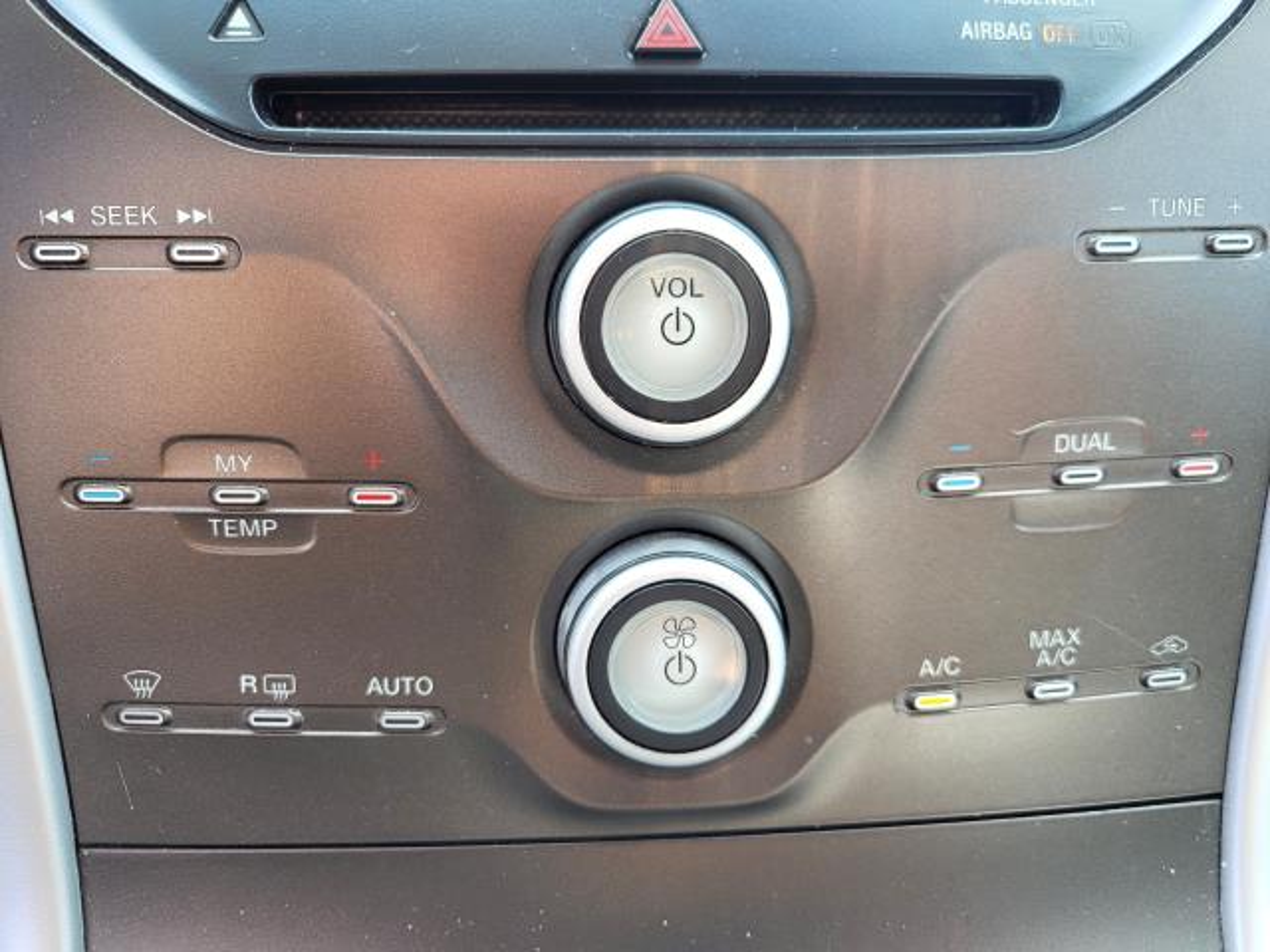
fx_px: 954
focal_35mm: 26
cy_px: 476
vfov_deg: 53.1
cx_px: 635
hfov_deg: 67.3
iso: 50
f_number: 1.8
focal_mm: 5.4
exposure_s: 1/120
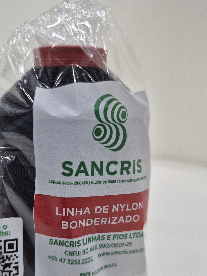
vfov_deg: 57.1
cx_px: 80
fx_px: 247
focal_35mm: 31
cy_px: 183
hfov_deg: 45.1
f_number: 1.8
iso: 200
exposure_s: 1/120
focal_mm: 5.4
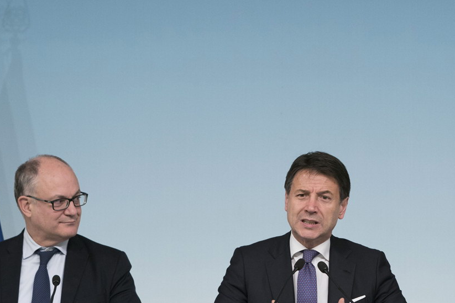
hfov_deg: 15.4
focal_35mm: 133
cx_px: 320
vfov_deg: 10.3
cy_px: 246
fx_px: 1681
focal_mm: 73
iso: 1600
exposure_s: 1/250
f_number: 3.5
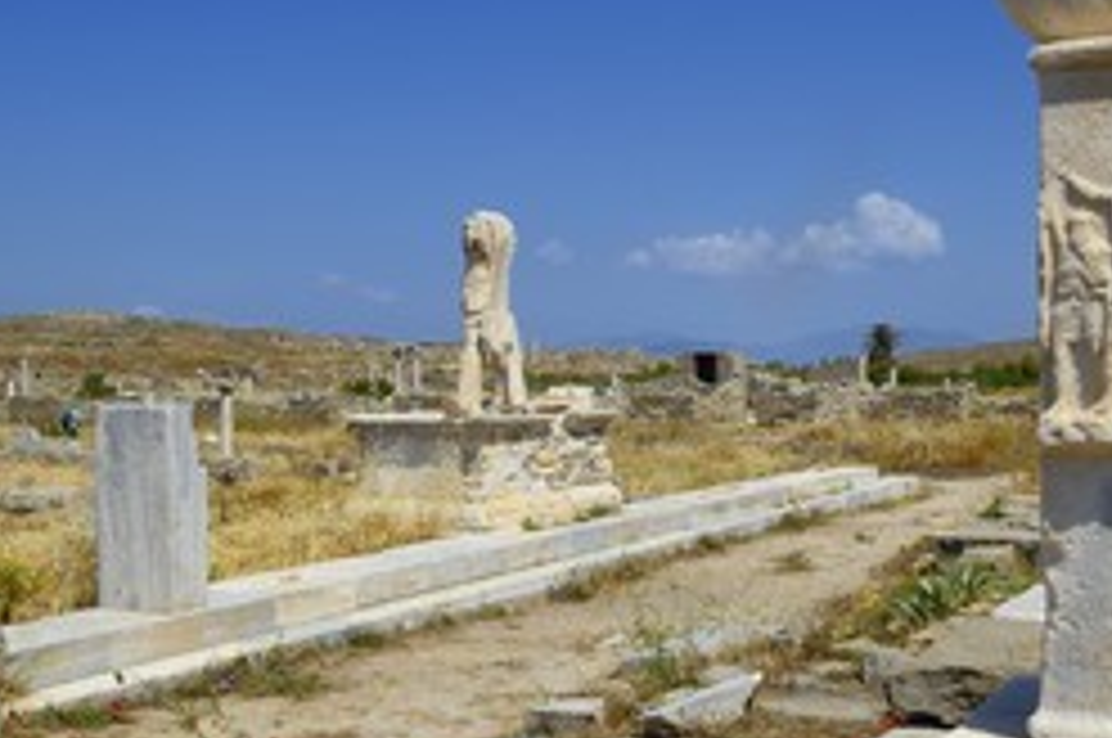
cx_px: 635
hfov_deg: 42.7
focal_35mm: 46
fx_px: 1419
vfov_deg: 29.2
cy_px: 396
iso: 200
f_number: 14
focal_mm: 27
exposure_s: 1/250
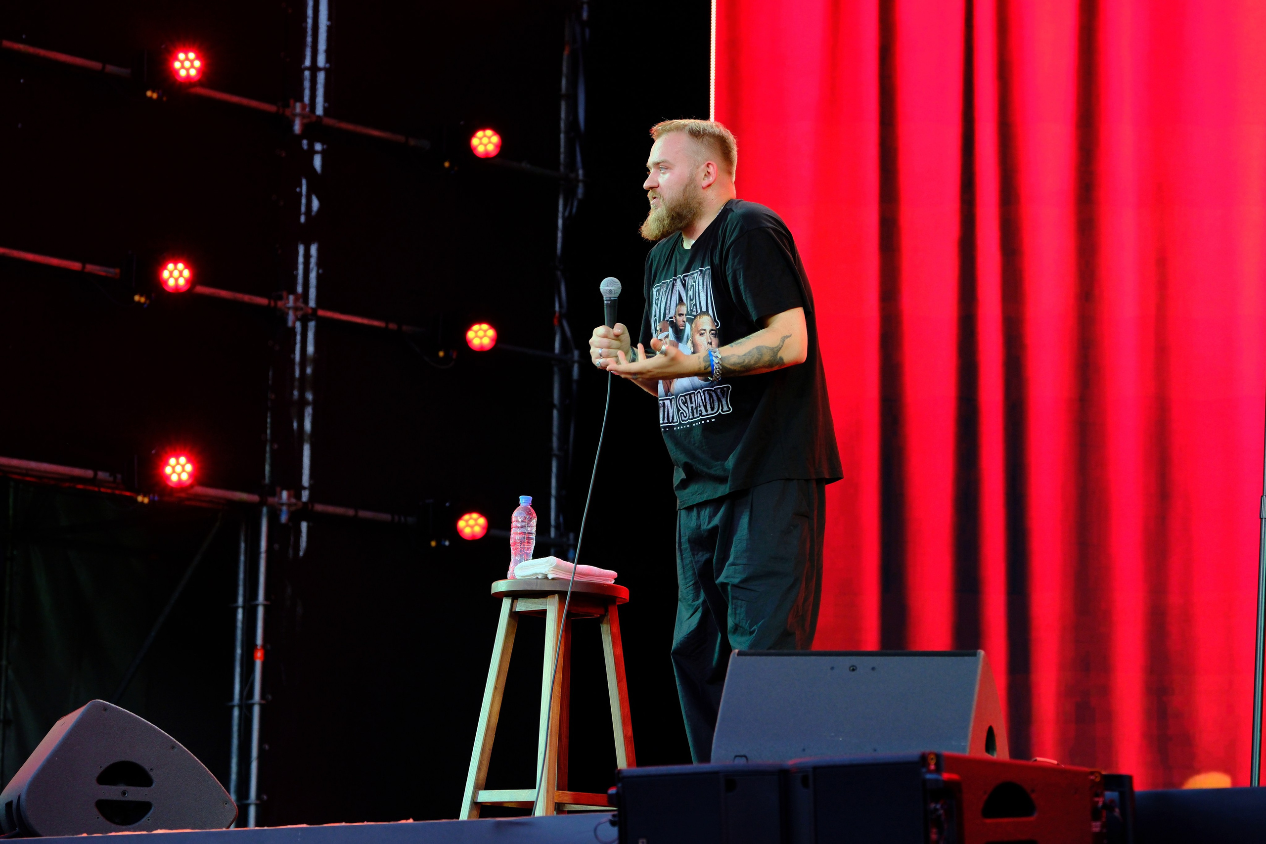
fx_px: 3622
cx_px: 633
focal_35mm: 103
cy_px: 422
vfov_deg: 13.3
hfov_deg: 19.8
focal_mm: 68.7
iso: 1000
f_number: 4
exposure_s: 1/120
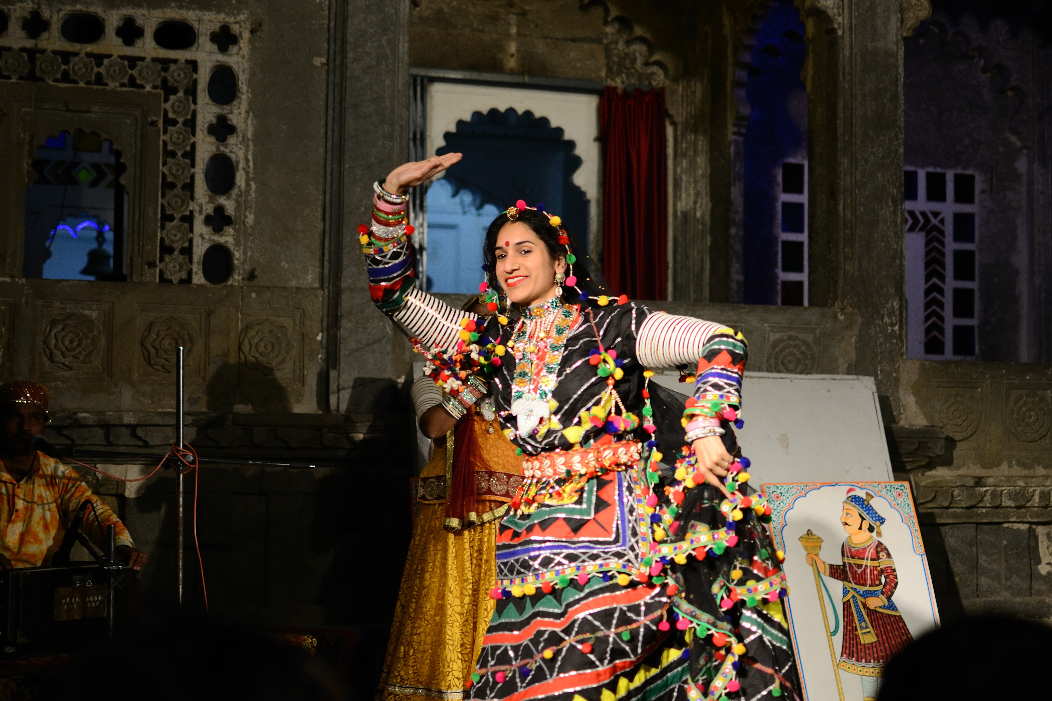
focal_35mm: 52
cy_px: 350
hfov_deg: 37.9
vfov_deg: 25.8
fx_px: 1534
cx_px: 526
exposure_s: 1/400
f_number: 1.8
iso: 400
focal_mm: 35
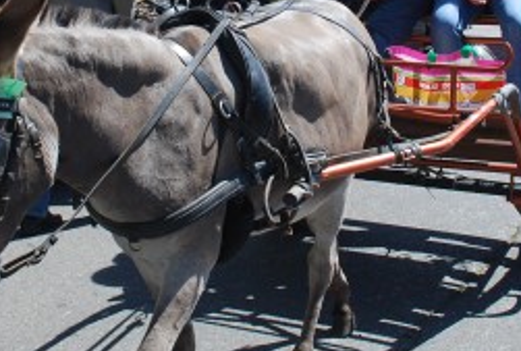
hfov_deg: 24.1
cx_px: 245
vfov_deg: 16.0
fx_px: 1219
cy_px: -26
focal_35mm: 84
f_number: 7.1
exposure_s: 1/200
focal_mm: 22
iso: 100
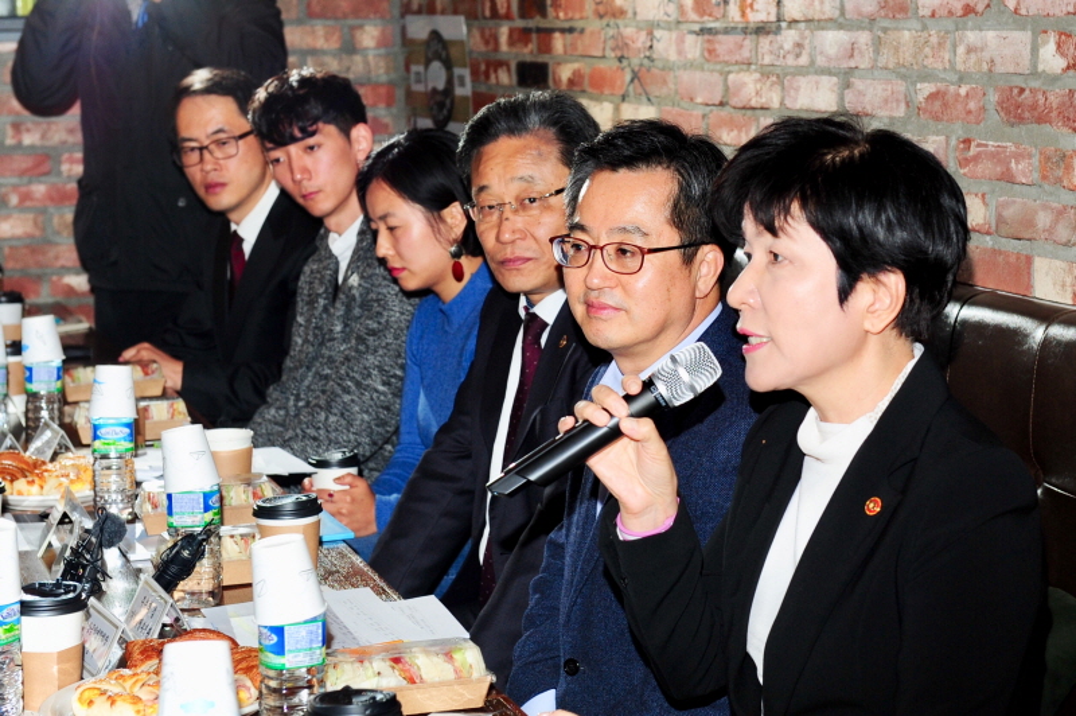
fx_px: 2090
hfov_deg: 28.9
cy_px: 358
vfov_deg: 19.4
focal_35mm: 70
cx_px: 538
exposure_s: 1/60
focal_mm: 70
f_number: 7.1
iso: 1000
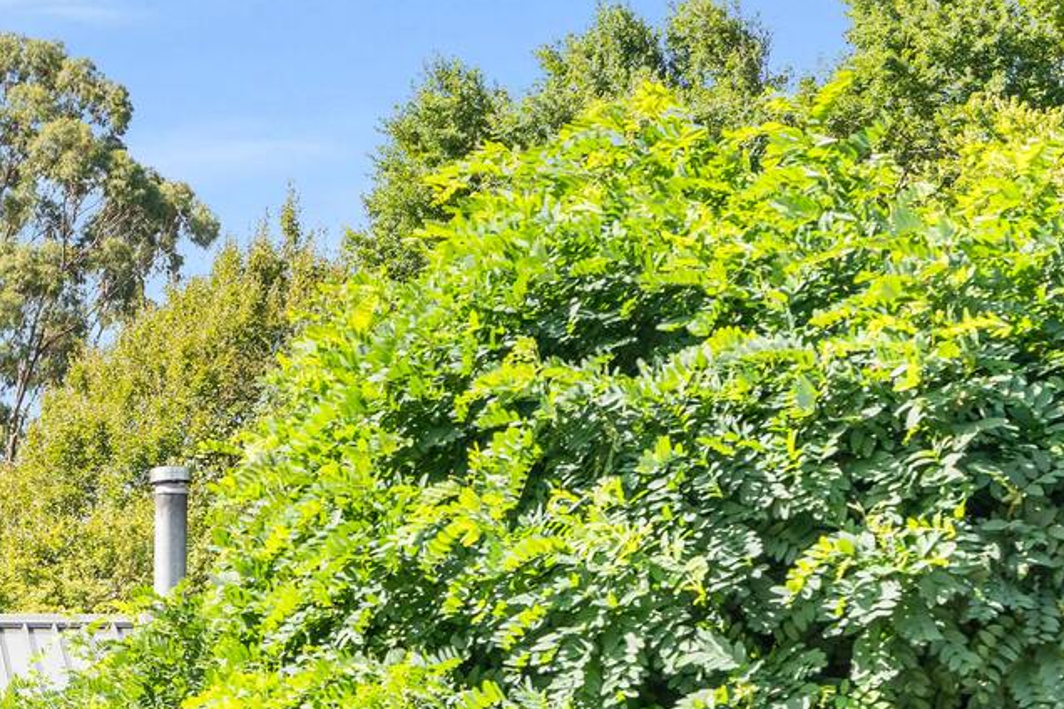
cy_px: 940
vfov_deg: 13.3
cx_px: -209
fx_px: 2926
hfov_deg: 19.4
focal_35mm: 99
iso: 400
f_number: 6.3
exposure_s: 1/400
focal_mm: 35
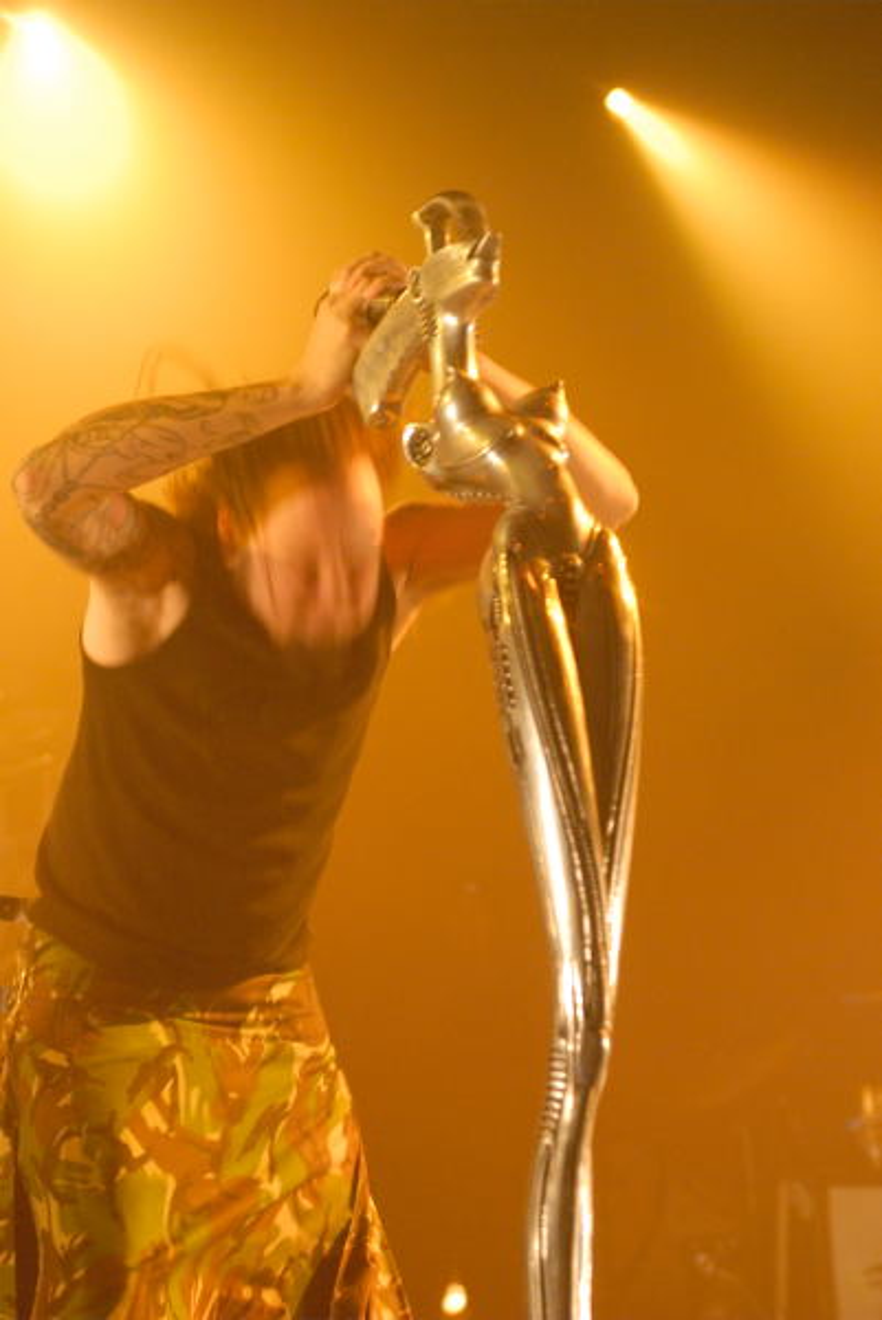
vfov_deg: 27.0
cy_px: 660
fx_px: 2751
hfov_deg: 18.2
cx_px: 441
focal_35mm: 75
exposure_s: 1/90
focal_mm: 50
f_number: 2.8
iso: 1600
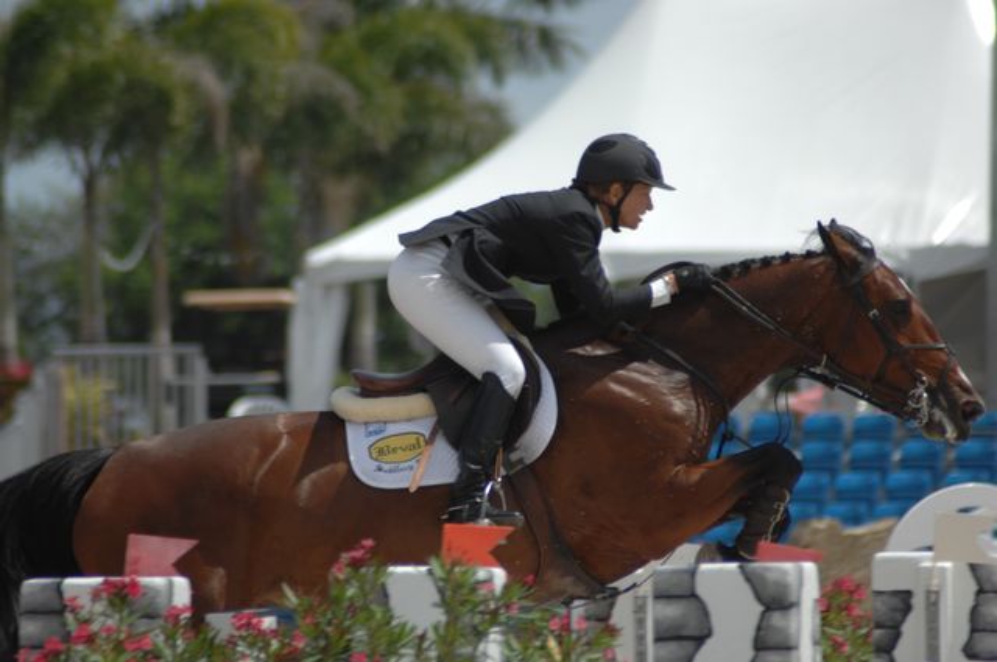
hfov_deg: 4.6
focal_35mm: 450
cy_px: 331
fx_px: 12447
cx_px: 498
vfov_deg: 3.0
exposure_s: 1/640
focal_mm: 300
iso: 100
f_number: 5.6
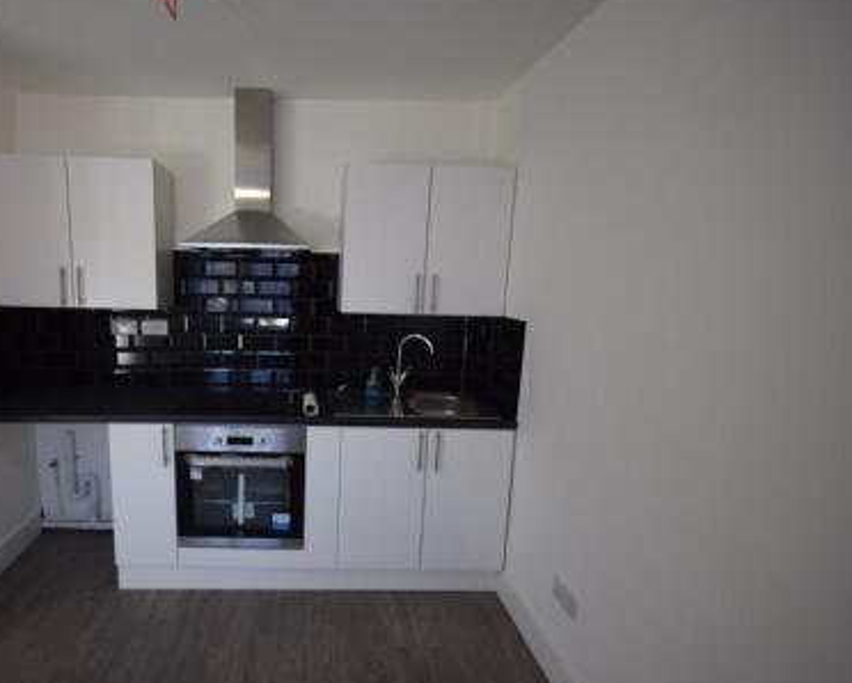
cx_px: 309
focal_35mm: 18
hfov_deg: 84.3
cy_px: 347
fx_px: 454
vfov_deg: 73.8
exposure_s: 1/80
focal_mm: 10
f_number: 4.5
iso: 400
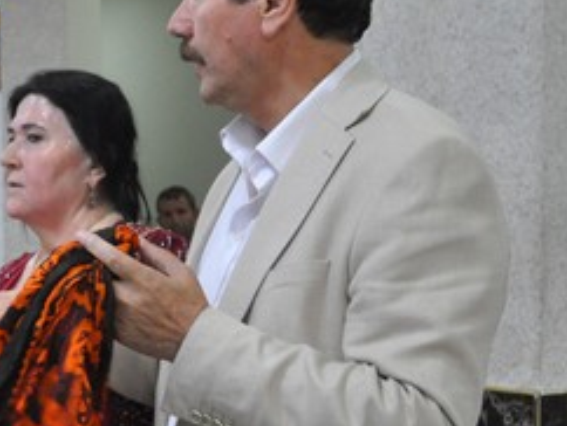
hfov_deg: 22.7
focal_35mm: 75
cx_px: -204
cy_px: 336
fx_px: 1230
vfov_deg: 19.5
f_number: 4
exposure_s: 1/60
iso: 1250
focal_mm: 18
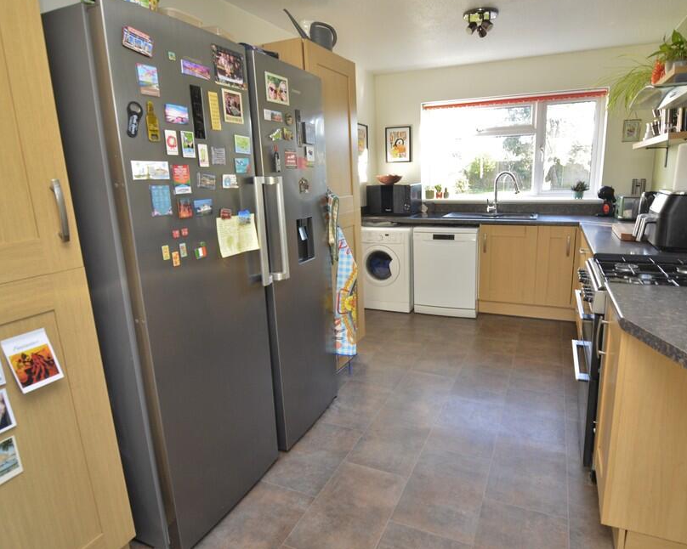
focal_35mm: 20
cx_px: 380
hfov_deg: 81.3
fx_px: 398
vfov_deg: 69.1
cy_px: 263
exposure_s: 1/60
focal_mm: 11
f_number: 4
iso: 800
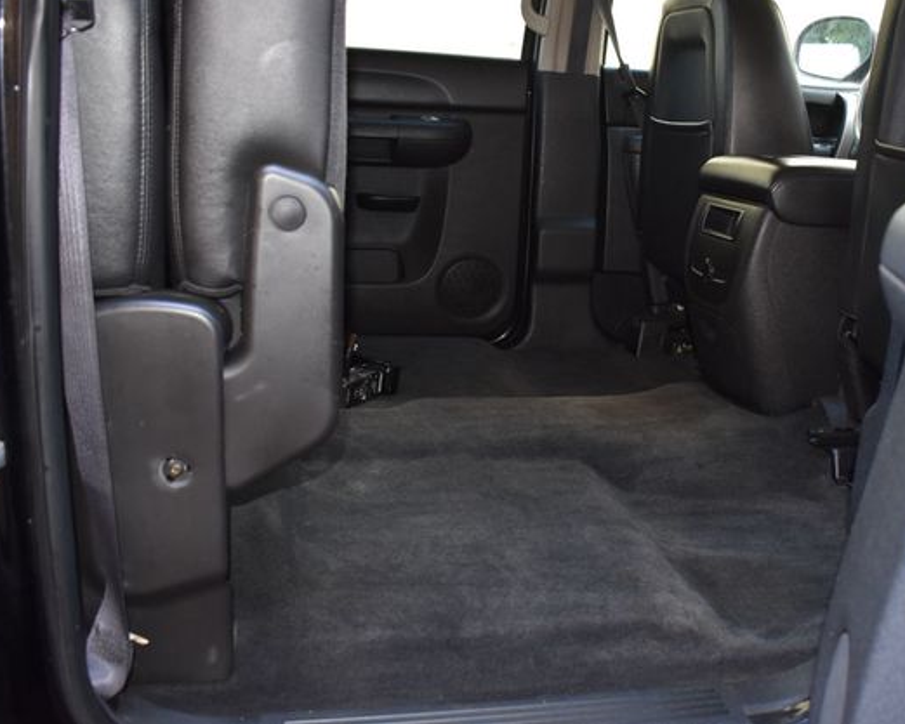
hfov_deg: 47.7
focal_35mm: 38
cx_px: 532
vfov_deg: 39.2
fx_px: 1018
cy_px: 356
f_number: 5
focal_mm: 22
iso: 800
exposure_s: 1/100
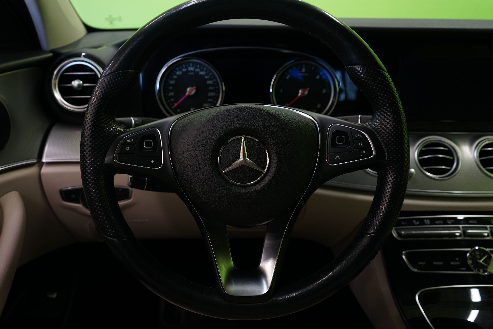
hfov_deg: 61.9
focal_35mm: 30
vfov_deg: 43.6
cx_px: 246
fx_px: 411
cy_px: 164
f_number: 5
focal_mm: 30
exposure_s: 1/30
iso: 640
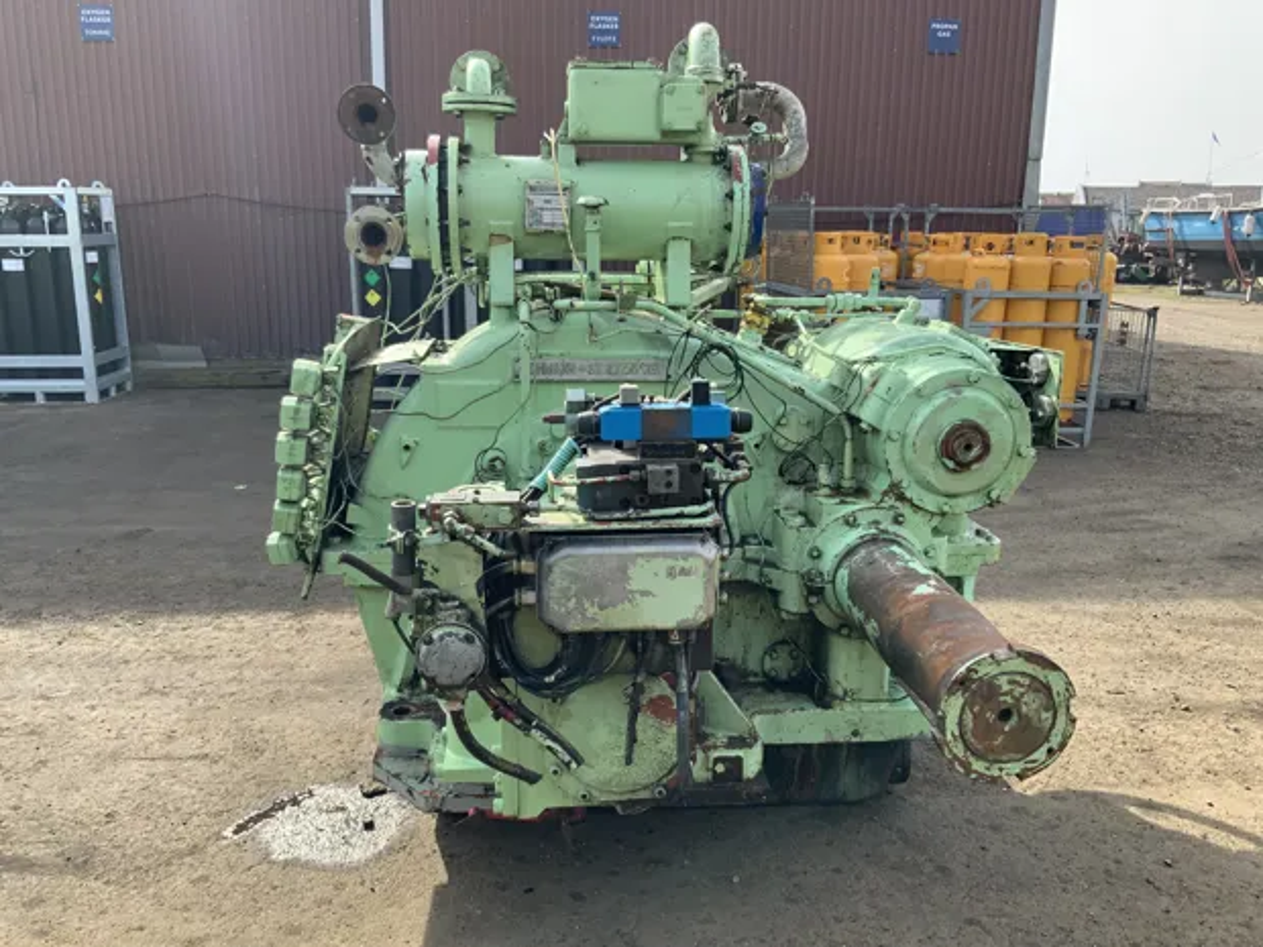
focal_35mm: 29
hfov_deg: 61.7
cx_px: 632
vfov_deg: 48.2
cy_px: 474
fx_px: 1058
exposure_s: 1/491
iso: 16
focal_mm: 3
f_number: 1.8
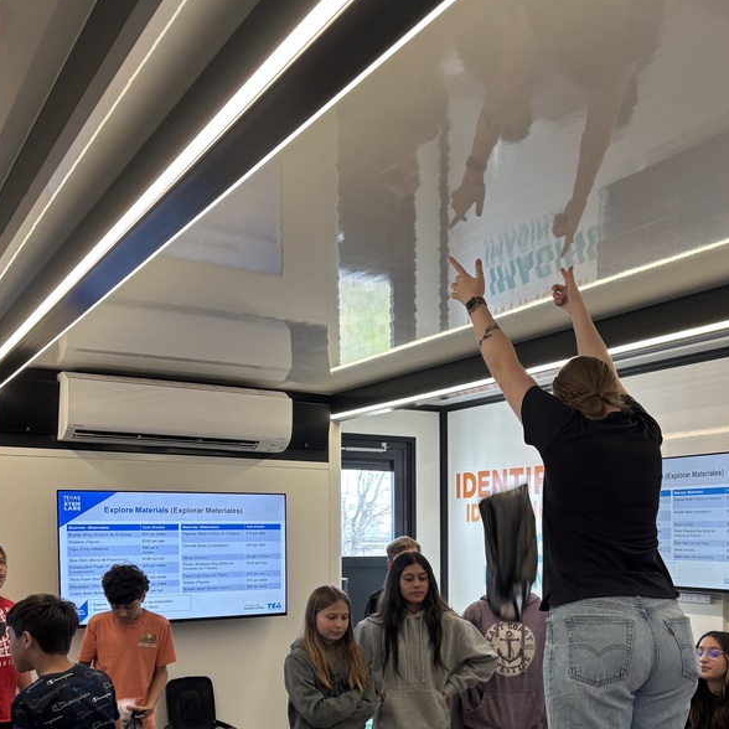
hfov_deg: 41.5
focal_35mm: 40
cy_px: 580
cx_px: 464
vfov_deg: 40.2
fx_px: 953
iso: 80
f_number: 1.6
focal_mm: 5.96
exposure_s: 1/60
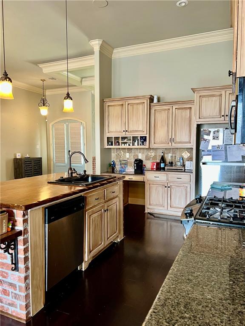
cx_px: 122
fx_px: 245
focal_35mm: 26
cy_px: 163
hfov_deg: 53.1
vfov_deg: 67.3
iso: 160
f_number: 1.5
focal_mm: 5.7
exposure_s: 1/60
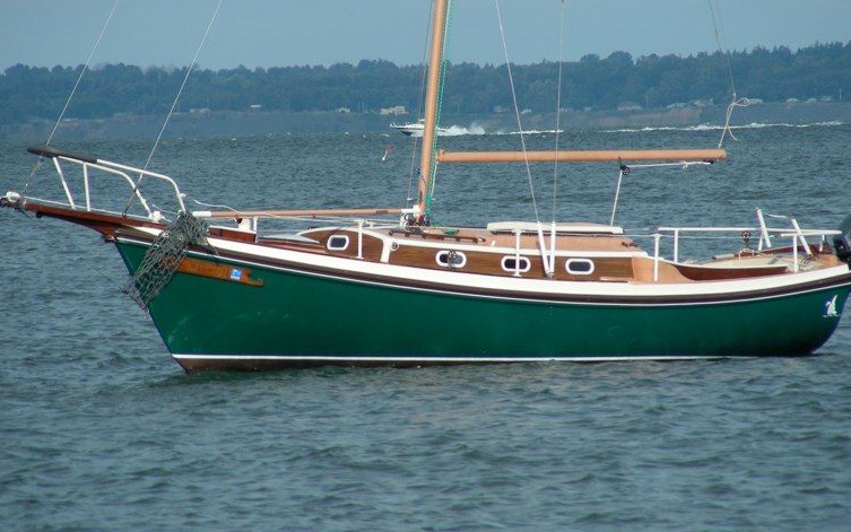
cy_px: 226
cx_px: 444
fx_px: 9929
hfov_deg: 4.9
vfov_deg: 3.1
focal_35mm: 428
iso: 50
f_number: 4
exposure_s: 1/575
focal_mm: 63.3
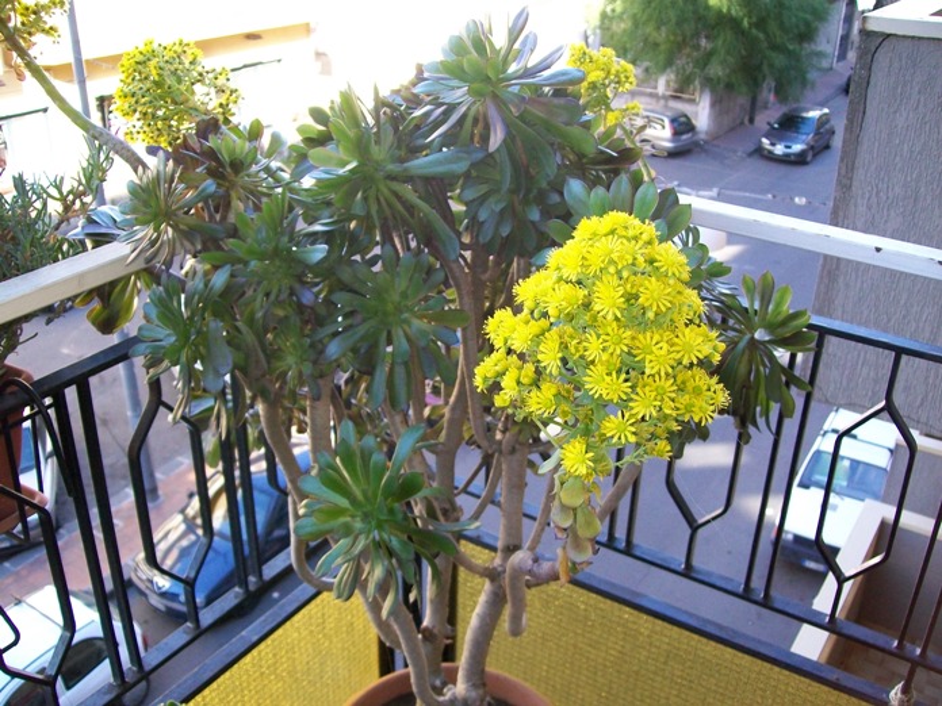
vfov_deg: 41.8
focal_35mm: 34
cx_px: 471
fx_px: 925
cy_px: 353
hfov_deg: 54.0
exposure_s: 1/125
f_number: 2.7
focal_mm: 6.1
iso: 160
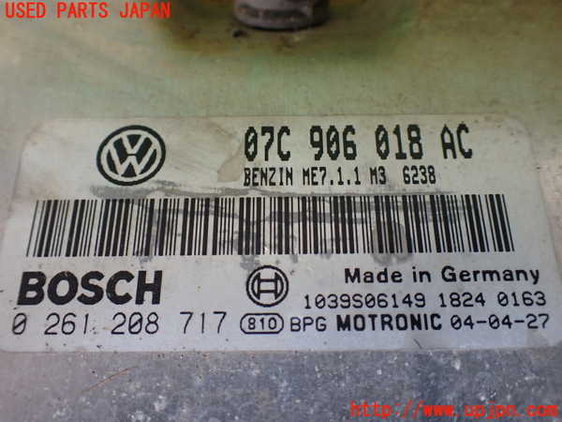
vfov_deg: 46.8
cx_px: 281
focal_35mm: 30
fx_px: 487
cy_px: 211
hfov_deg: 60.0
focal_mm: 5.4
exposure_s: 1/125
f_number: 2.3
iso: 320
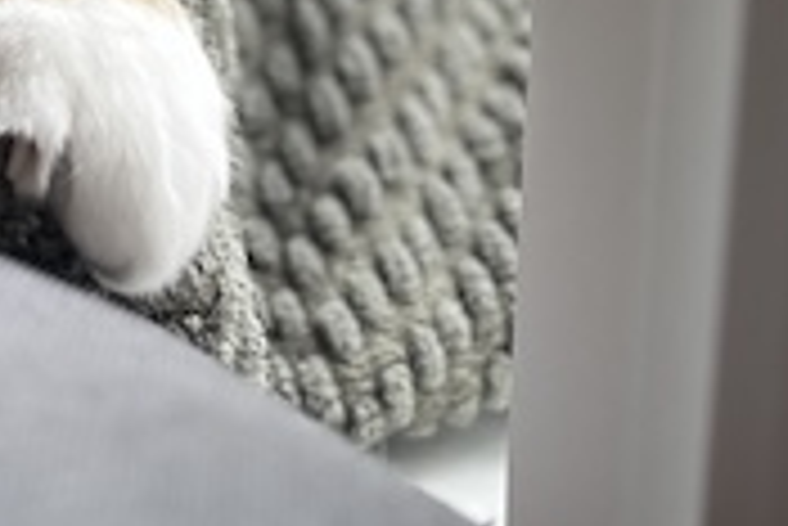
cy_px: -220
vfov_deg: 11.9
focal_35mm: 111
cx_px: -333
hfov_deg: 17.0
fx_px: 2432
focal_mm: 5.1
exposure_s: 1/79
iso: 125
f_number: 1.6
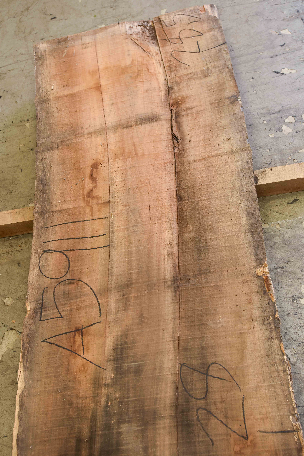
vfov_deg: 54.4
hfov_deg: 37.9
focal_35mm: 35
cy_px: 228
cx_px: 152
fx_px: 443
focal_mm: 35
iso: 400
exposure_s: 1/160
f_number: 6.3
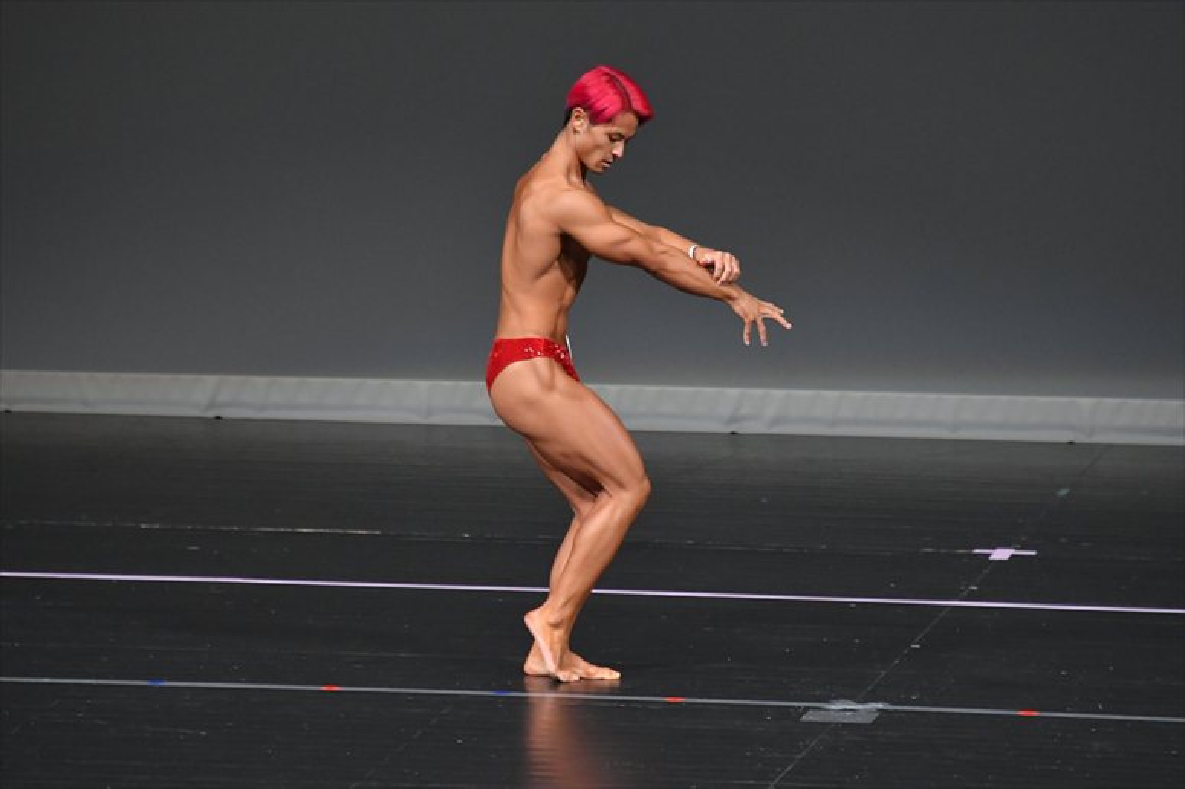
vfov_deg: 4.0
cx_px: 592
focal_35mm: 345
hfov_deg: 6.0
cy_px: 394
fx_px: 11351
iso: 4000
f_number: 5.6
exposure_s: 1/400
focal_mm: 230
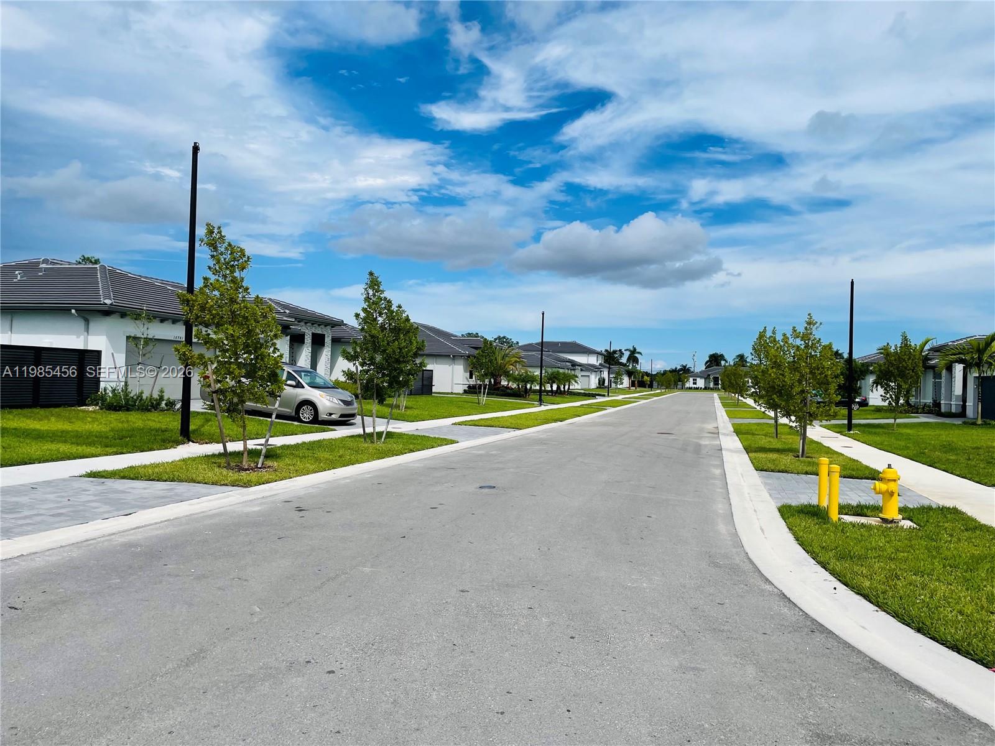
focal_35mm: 26
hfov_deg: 67.3
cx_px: 498
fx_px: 747
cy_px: 373
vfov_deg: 53.1
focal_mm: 4.2
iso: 32
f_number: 1.6
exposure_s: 1/6135
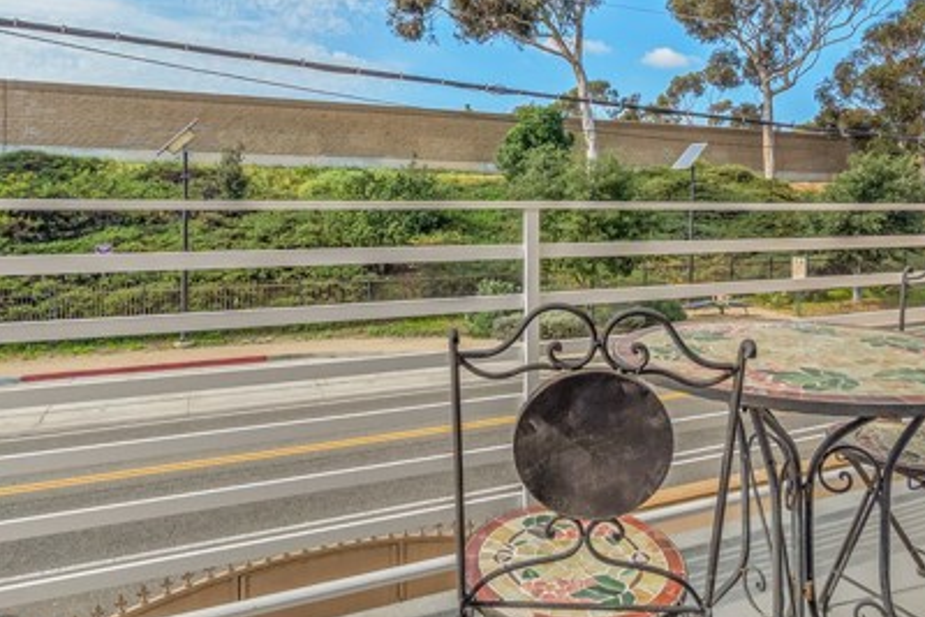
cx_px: 516
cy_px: 214
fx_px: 617
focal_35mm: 24
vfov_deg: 52.3
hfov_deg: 73.5
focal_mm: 10
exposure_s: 1/800
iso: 400
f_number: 8
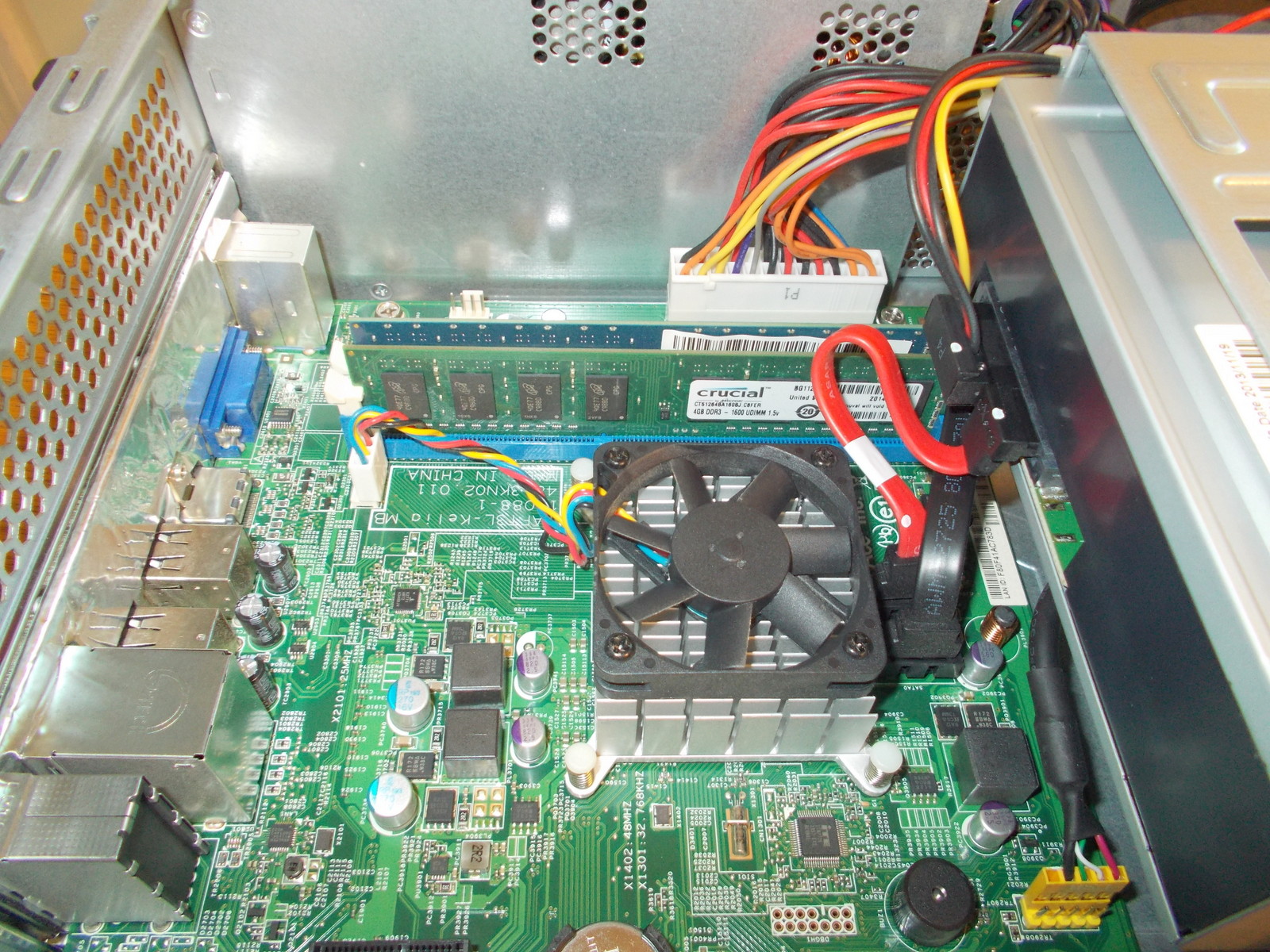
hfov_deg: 67.3
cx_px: 635
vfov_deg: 53.1
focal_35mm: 26
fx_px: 954
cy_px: 476
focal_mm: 4.6
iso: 200
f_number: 3.2
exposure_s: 1/25
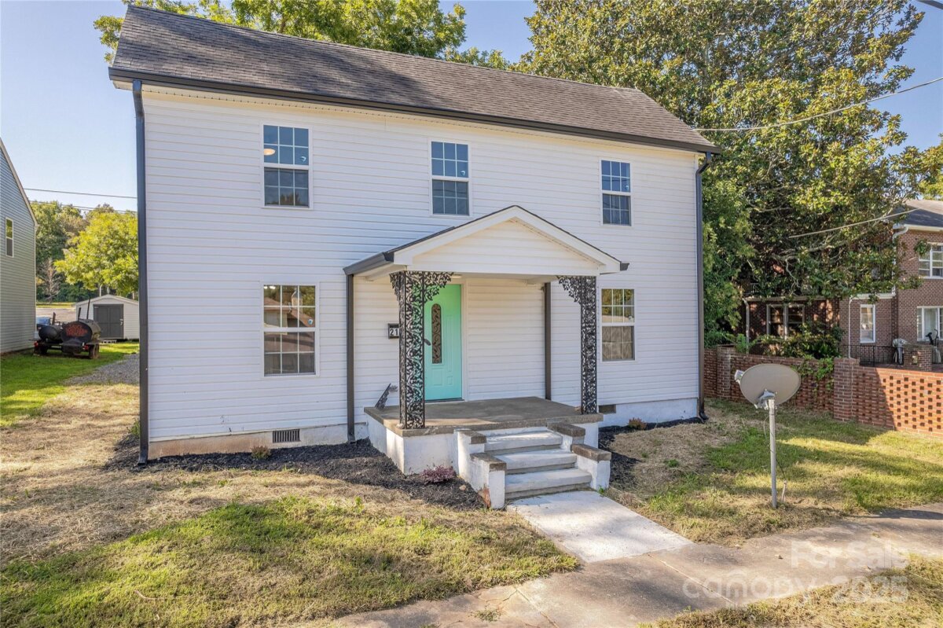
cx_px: 472
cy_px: 314
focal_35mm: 22
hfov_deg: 78.6
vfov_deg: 57.2
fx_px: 576
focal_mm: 8.38
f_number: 2.8
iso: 110
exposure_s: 1/2000
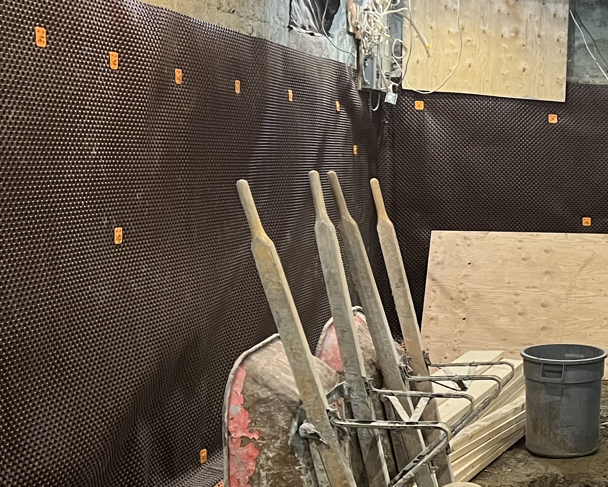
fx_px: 1206
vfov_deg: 22.7
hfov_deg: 25.7
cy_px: 321
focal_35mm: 67
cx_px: 709
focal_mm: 5.7
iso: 500
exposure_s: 1/60
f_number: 1.5
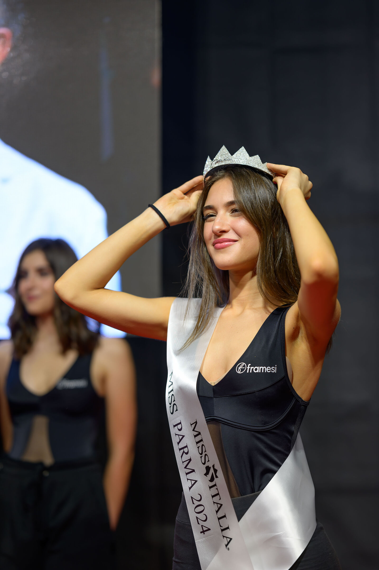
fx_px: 1344
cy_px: 285
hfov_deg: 16.1
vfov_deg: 23.9
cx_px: 190
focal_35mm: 85
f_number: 1.8
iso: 200
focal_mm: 85
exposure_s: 1/200
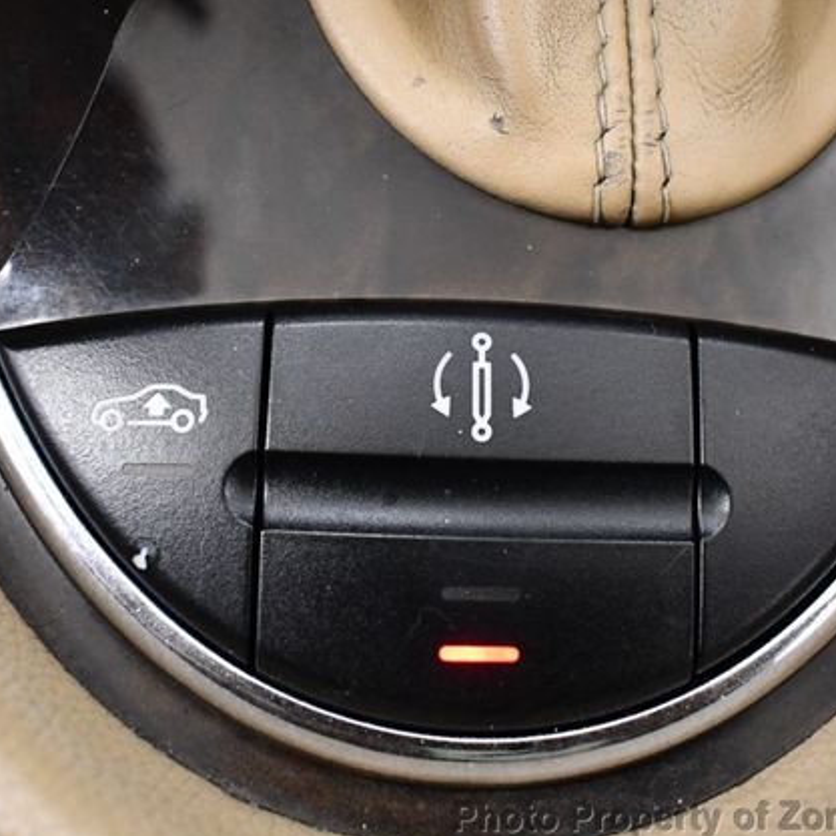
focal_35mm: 47
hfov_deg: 36.1
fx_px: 1284
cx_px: 429
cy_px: 427
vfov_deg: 36.1
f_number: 3.5
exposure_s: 1/125
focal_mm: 18
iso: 3200
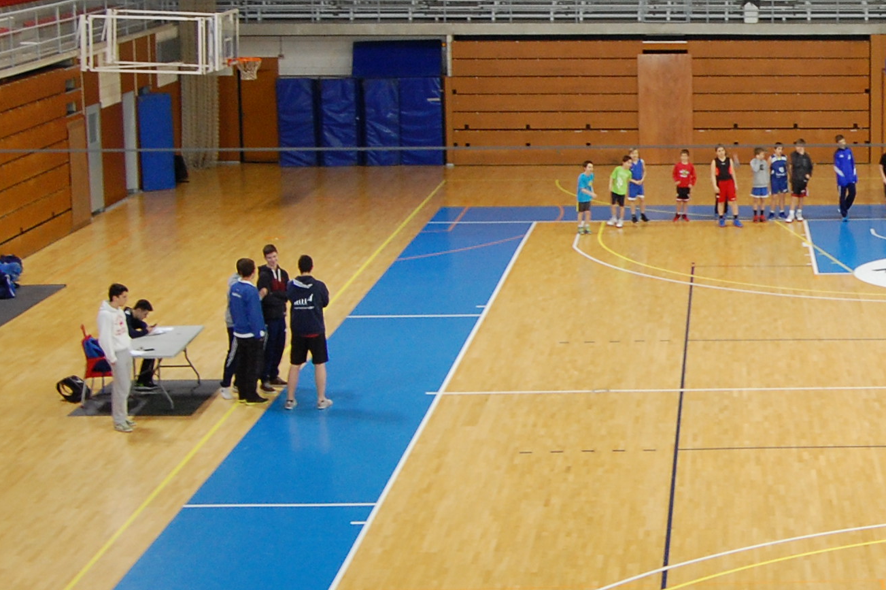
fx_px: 2214
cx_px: 879
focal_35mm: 90
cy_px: 225
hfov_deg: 21.8
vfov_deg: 15.2
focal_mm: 26
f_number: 6.3
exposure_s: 1/15
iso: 800
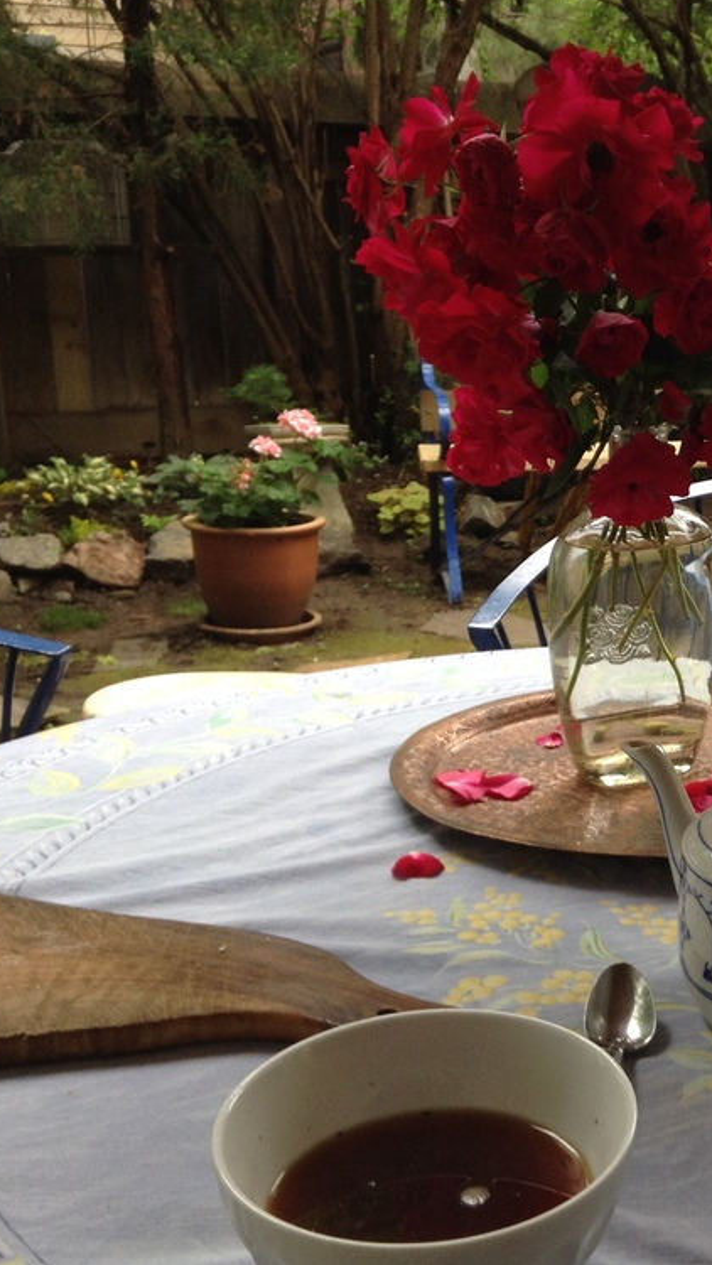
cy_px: 622
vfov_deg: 42.1
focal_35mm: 49
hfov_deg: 23.7
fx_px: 1644
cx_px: 663
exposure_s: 1/30
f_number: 2.4
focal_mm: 3.3
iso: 32
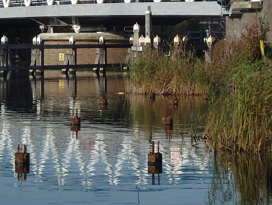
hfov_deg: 10.7
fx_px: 1446
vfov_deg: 8.1
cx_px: 94
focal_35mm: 184
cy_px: 30
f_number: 4.3
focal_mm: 15.8
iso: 80
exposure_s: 1/500
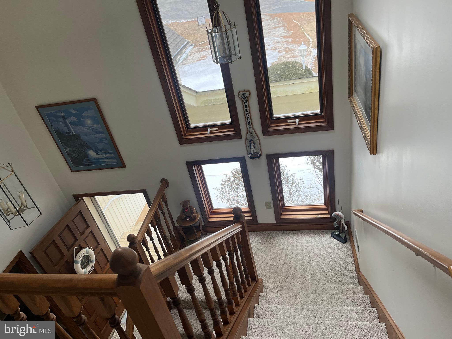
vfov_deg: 53.1
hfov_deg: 67.3
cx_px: 226
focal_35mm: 26
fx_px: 339
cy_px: 170
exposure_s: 1/121
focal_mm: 5.1
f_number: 1.6
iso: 100
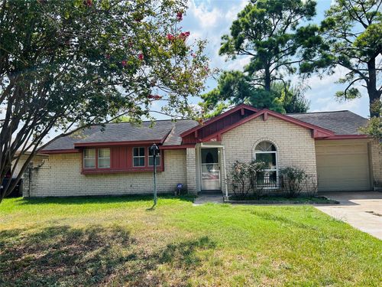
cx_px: 191
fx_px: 287
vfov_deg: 53.1
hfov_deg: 67.3
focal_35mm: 26
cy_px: 144
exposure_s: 1/2915
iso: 50
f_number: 1.5
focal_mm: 5.7
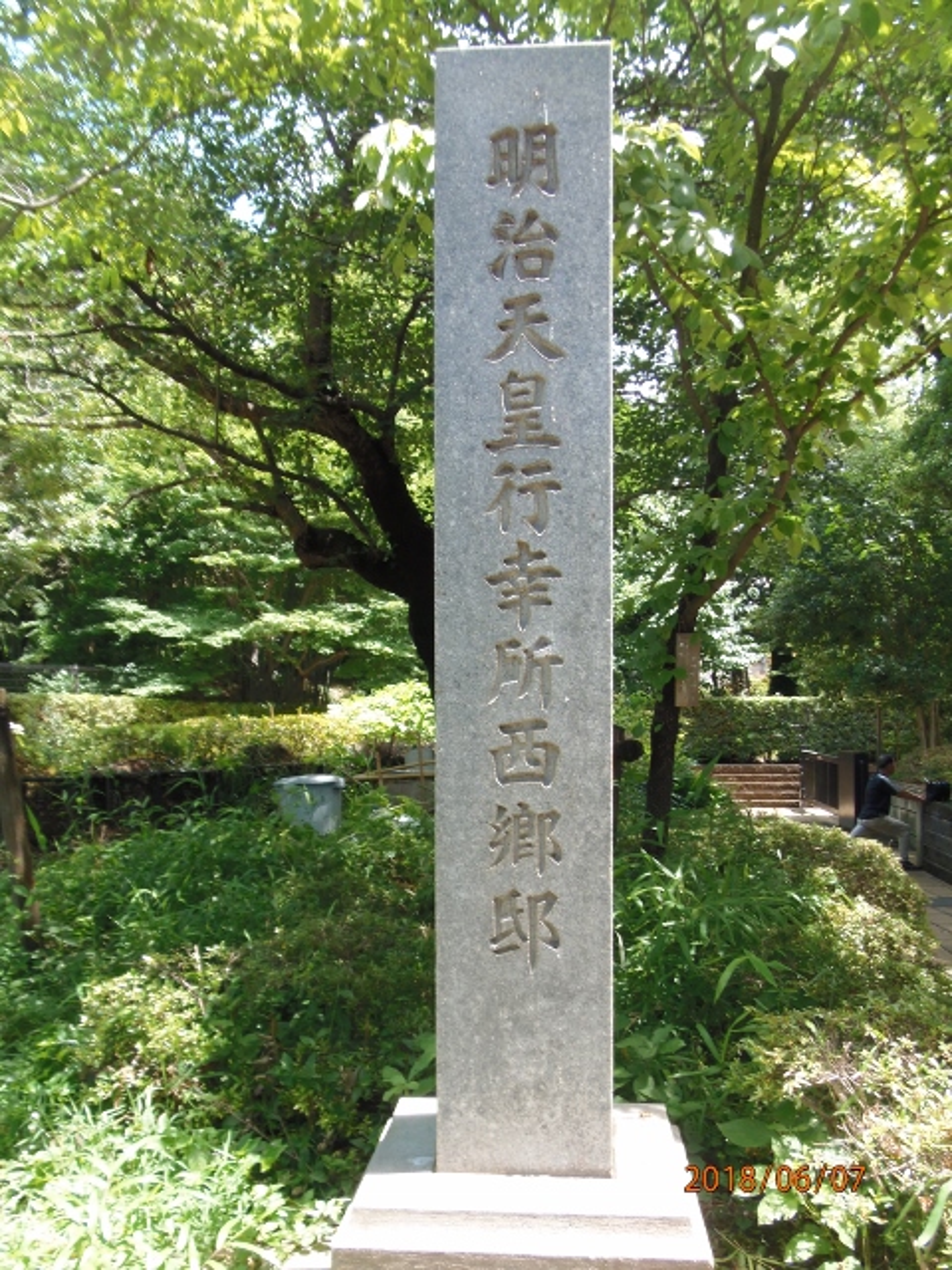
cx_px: 476
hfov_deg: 46.8
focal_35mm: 30
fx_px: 1100
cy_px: 635
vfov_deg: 60.0
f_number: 3.2
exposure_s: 1/60
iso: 64
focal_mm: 5.5
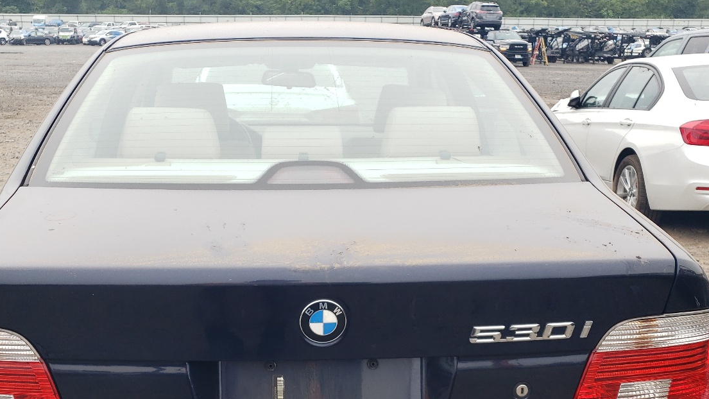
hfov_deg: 49.2
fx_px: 771
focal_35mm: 41
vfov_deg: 28.2
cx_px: 304
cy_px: 338
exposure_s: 1/714
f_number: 1.5
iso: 50
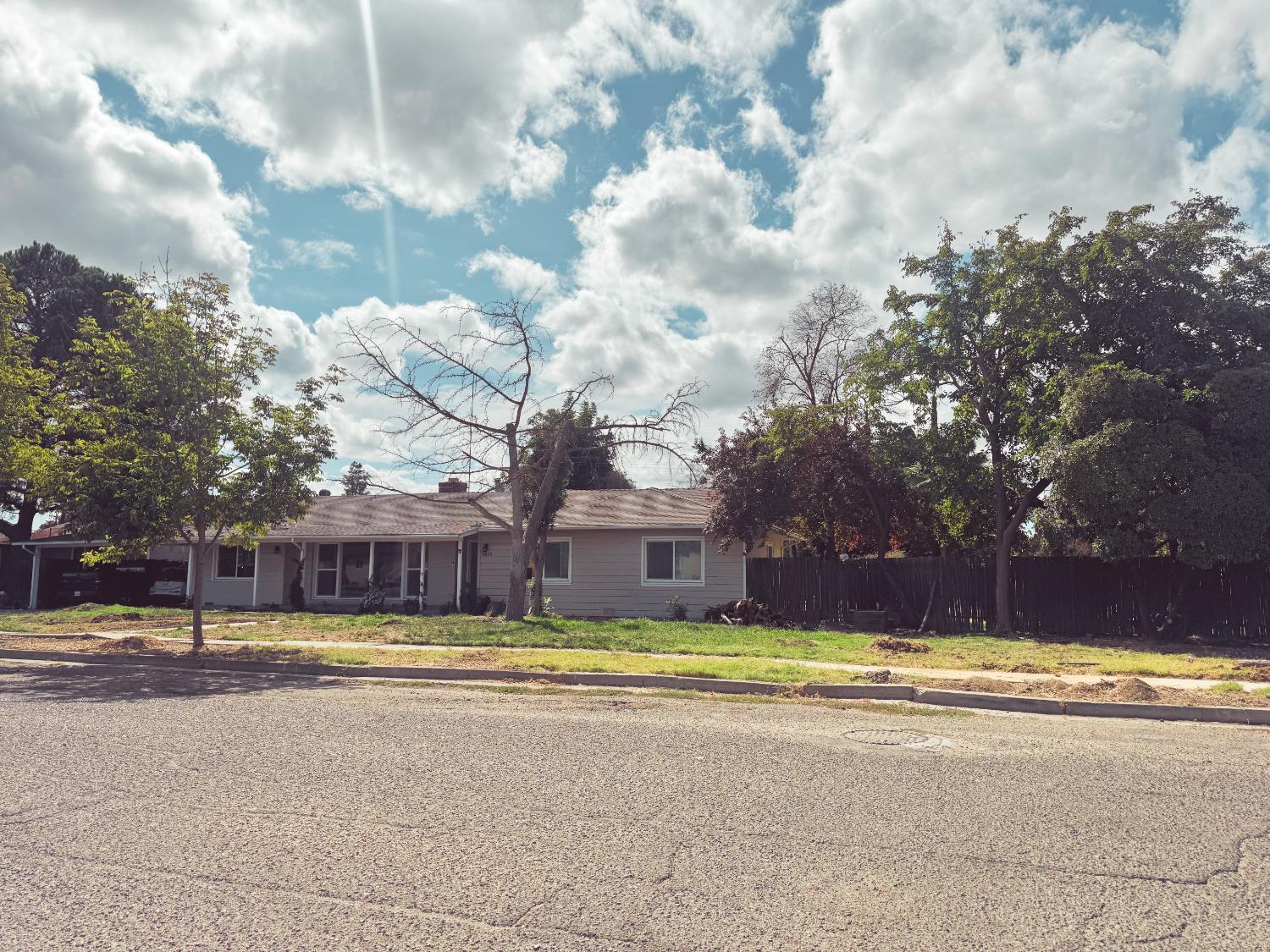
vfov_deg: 56.8
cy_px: 476
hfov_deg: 71.6
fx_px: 881
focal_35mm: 24
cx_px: 635
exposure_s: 1/12346
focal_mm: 6.76
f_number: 1.78
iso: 64
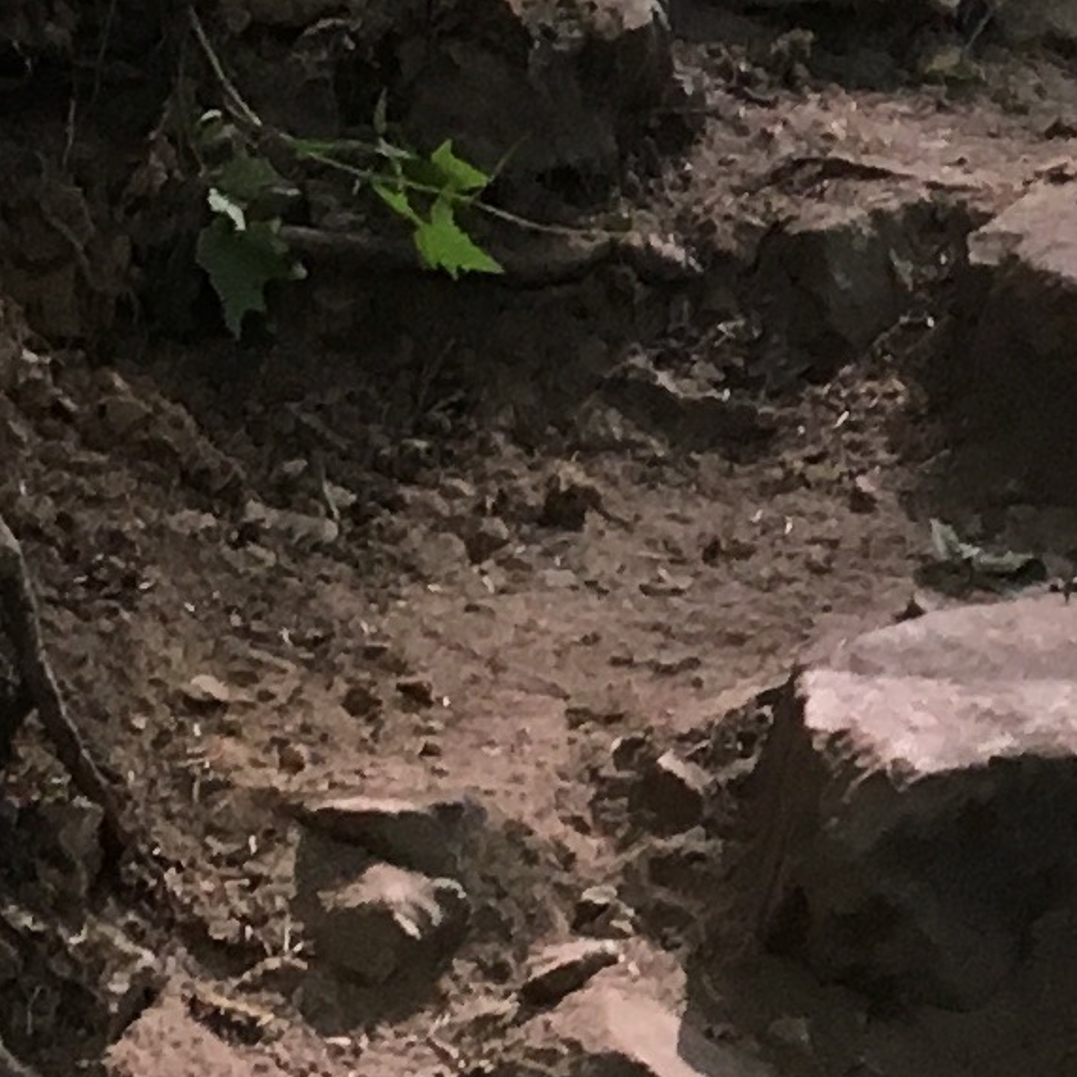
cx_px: 1848
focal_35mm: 181
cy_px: -583
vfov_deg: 9.4
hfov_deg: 9.3
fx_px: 6371
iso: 32
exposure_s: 1/30
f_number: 2.2
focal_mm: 4.15
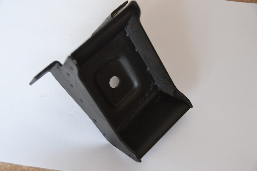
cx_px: 128
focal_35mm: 72
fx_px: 514
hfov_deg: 28.1
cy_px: 86
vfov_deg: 18.9
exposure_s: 1/60
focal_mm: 48
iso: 560
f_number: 4.5
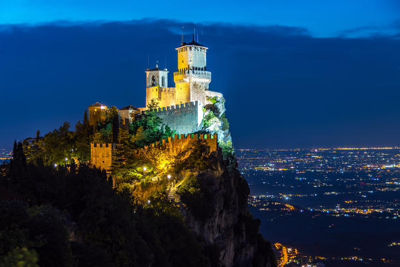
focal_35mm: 76
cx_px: 201
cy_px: 132
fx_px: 845
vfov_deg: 18.0
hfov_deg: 26.6
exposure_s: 10
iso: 100
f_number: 4.8
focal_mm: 50
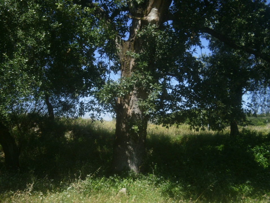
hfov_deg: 50.1
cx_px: 135
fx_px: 289
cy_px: 102
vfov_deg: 38.7
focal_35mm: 37
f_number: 3.1
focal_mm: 6.51
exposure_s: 1/1000
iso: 100
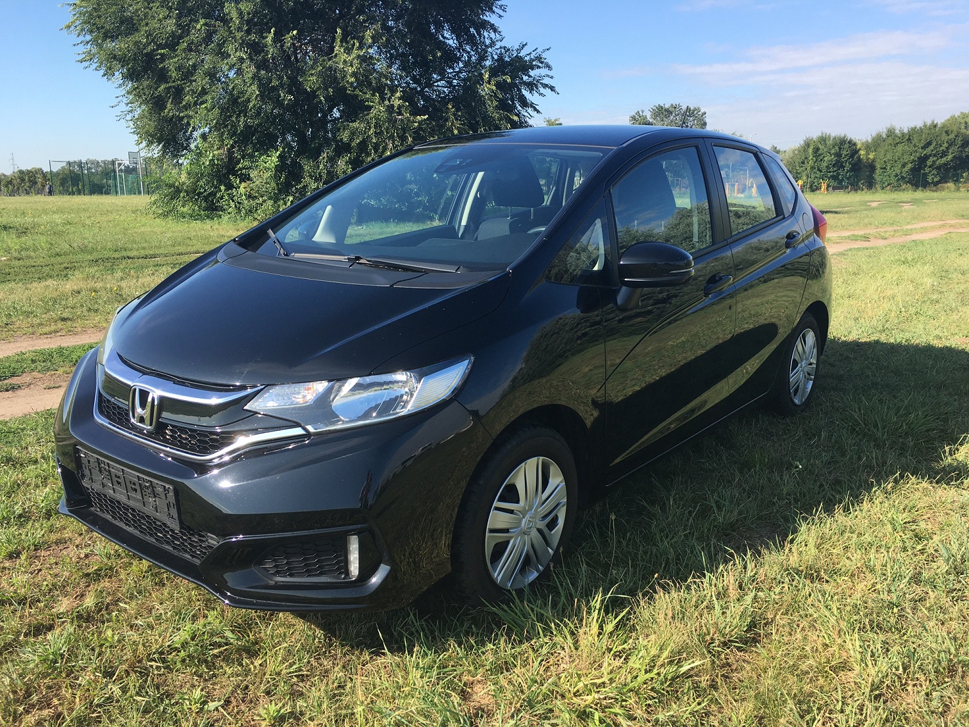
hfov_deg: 61.7
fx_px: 812
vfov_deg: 48.2
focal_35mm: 29
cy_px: 364
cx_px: 484
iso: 25
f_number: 2.2
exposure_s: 1/625
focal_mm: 4.15
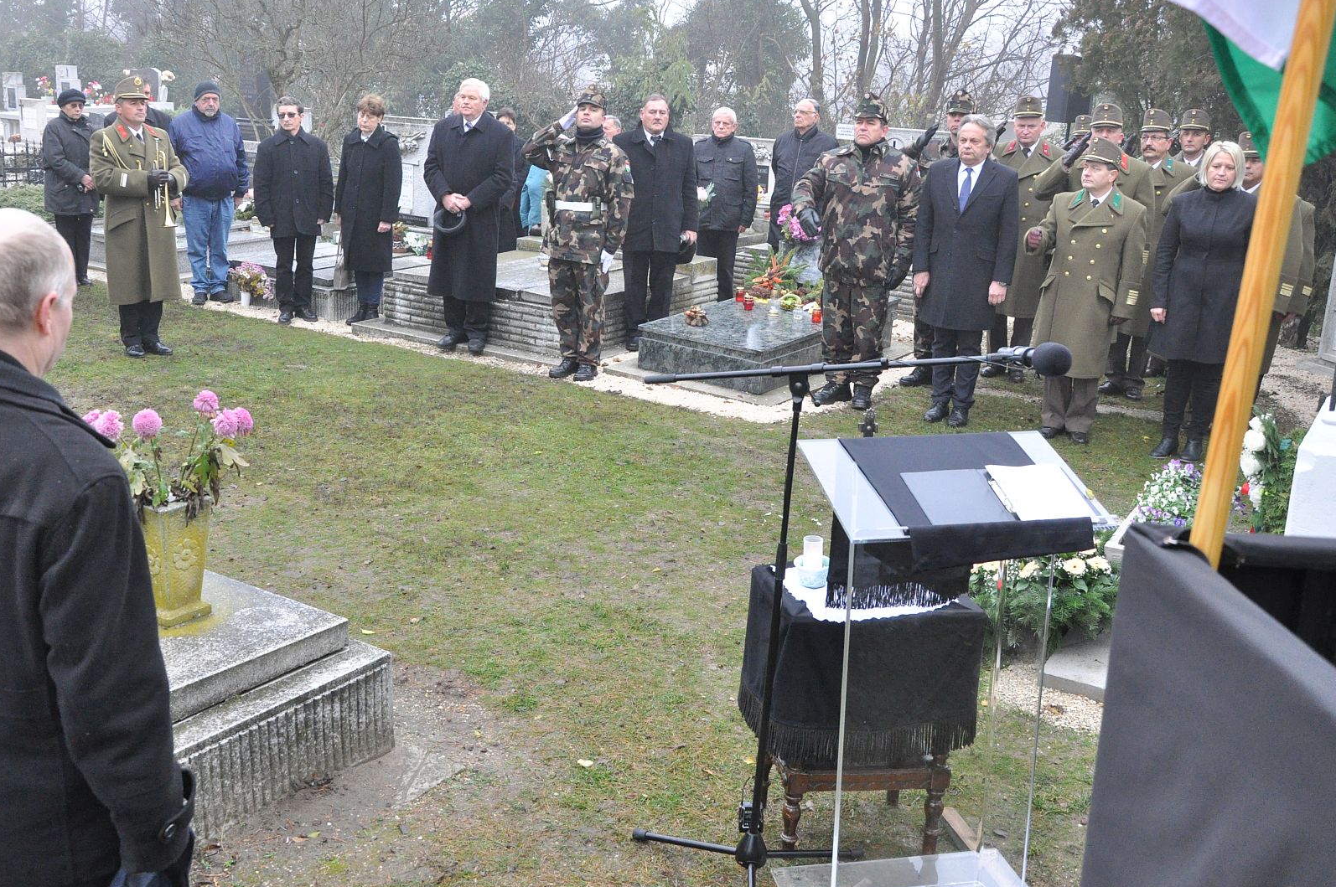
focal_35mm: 36
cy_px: 404
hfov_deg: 53.6
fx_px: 1318
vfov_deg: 37.2
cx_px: 602
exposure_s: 1/250
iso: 1600
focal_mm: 21
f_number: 6.3
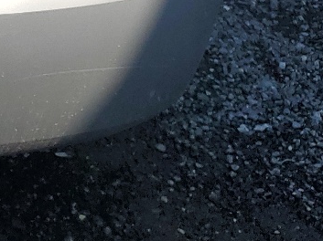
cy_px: -159
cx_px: -283
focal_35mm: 118
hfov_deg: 14.4
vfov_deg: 11.8
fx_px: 1100
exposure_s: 1/5000
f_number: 1.5
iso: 50
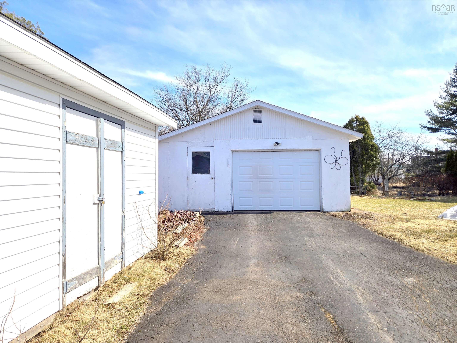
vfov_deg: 58.9
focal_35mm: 23
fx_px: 304
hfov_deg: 73.9
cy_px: 172
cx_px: 228
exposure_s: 1/2686
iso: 25
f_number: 1.8
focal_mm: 5.4
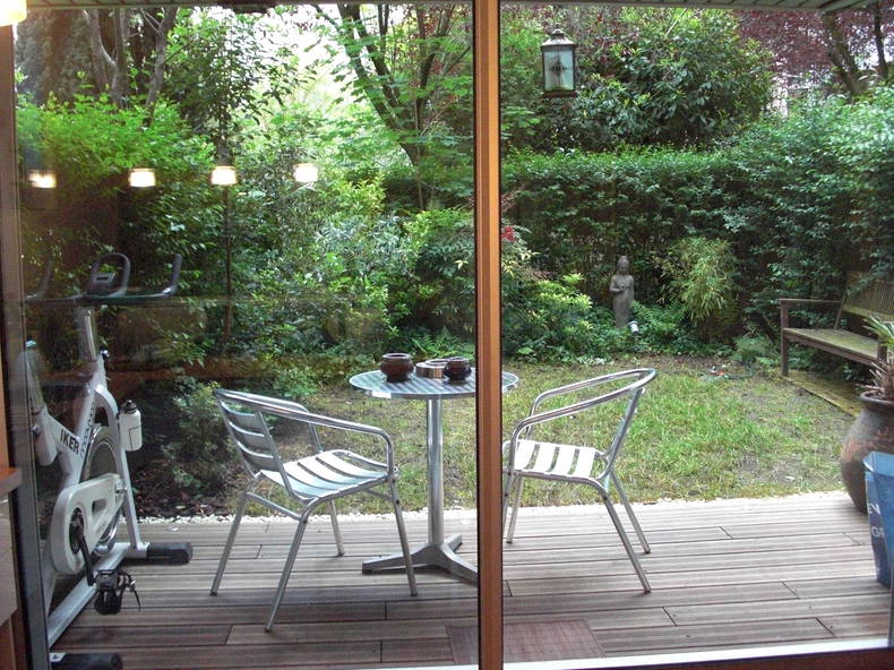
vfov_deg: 39.6
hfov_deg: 51.4
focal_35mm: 36
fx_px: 929
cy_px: 335
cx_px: 447
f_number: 2.8
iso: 800
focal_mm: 6.3
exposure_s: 1/80
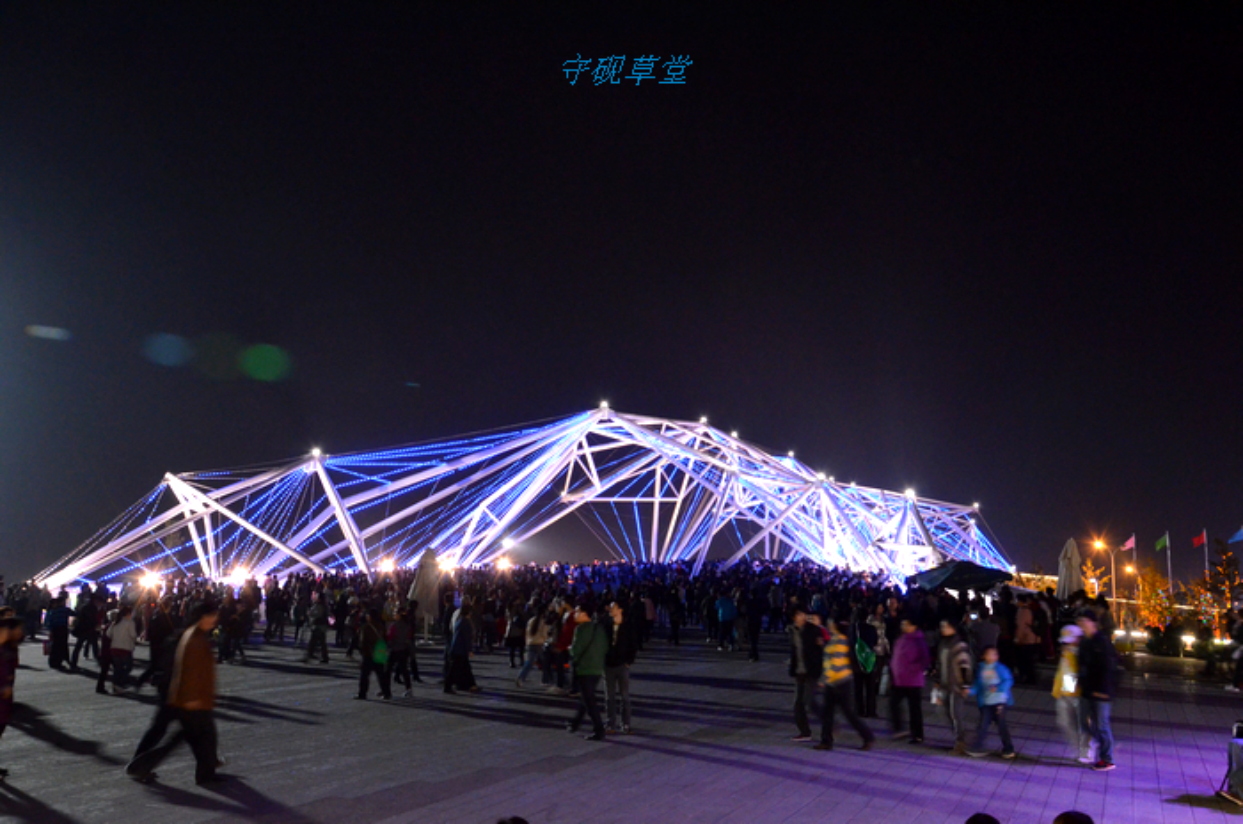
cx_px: 622
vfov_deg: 41.6
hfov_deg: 59.6
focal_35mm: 32
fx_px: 1086
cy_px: 412
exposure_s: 1/13
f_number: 8
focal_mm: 21
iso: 3200
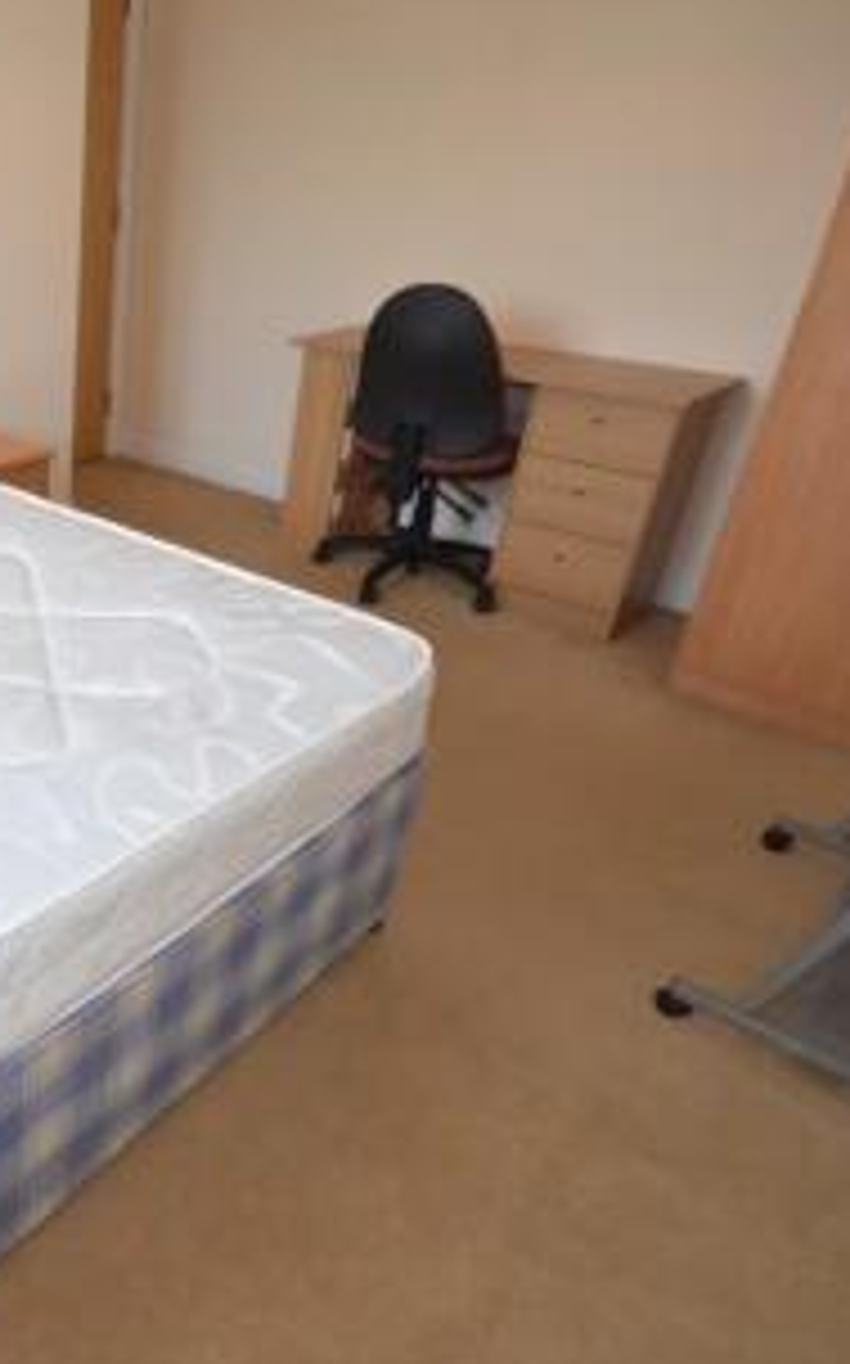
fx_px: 891
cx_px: 0
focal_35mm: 24
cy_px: 668
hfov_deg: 43.7
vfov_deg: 74.8
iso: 400
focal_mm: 10
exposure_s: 1/60
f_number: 4
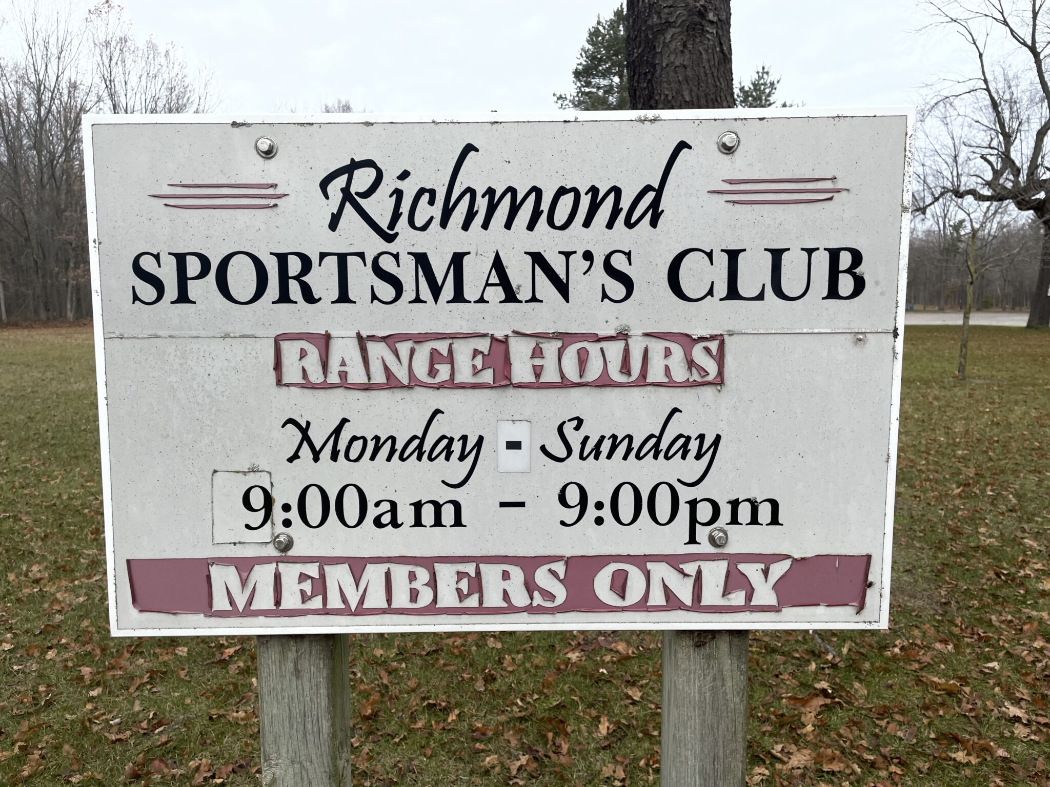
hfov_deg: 67.3
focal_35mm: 26
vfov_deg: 53.1
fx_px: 789
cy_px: 394
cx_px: 525
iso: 32
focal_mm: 4.2
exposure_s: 1/917
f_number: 1.6
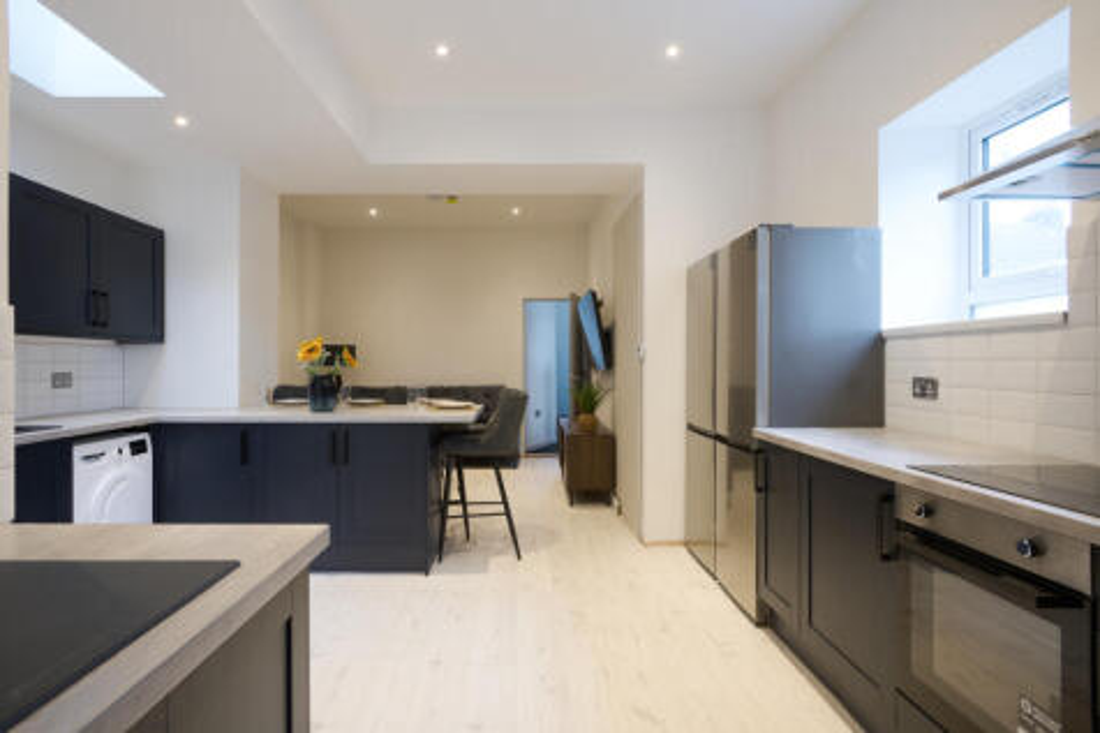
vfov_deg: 64.5
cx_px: 550
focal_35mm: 19
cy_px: 366
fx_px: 580
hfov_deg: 86.9
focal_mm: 19
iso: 64
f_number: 11
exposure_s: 2
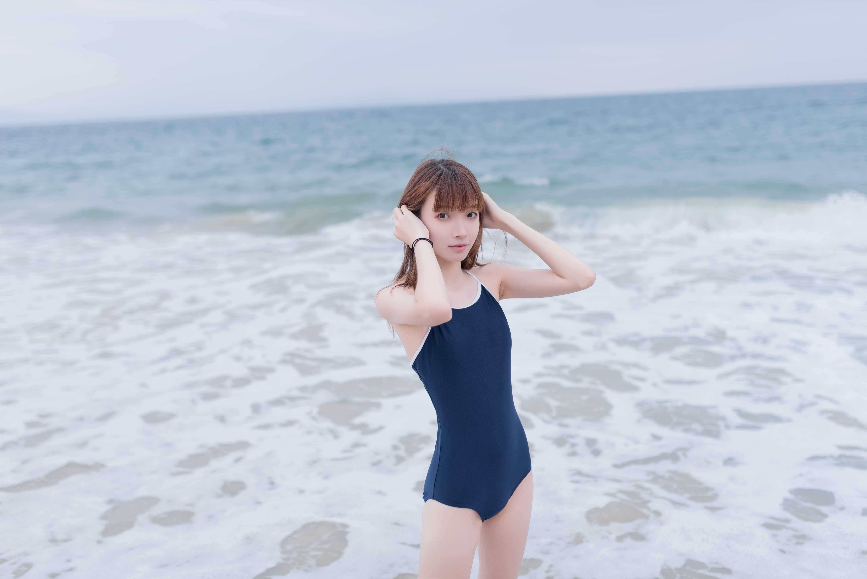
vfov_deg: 37.9
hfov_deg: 54.4
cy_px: 290
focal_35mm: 35
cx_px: 434
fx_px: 843
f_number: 2
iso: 160
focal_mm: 35
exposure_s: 1/1000
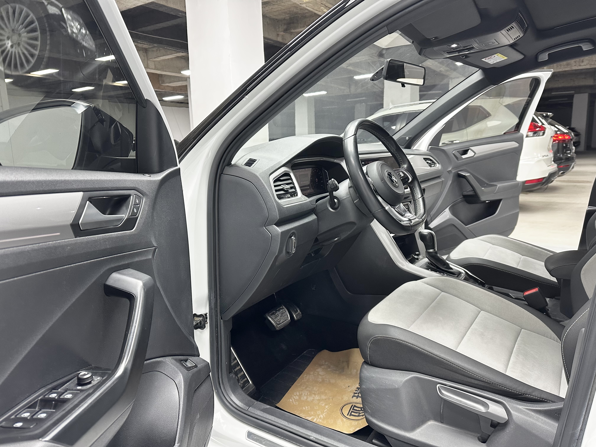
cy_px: 224
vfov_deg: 56.8
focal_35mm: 24
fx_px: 413
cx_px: 298
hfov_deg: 71.6
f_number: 1.78
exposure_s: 1/100
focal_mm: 6.86
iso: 200
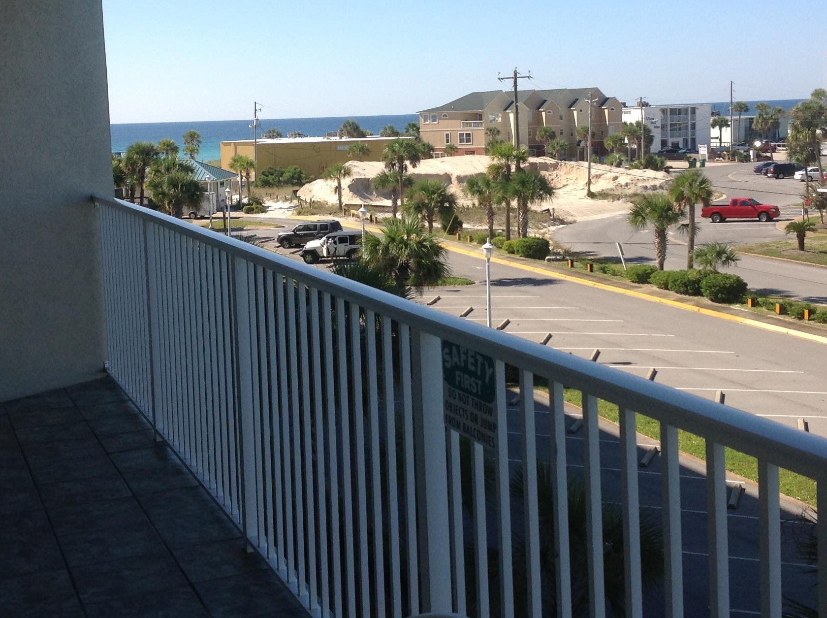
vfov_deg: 26.9
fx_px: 1288
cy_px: 235
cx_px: 420
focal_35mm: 54
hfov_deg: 35.6
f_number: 2.4
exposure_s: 1/1592
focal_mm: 4.28
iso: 50
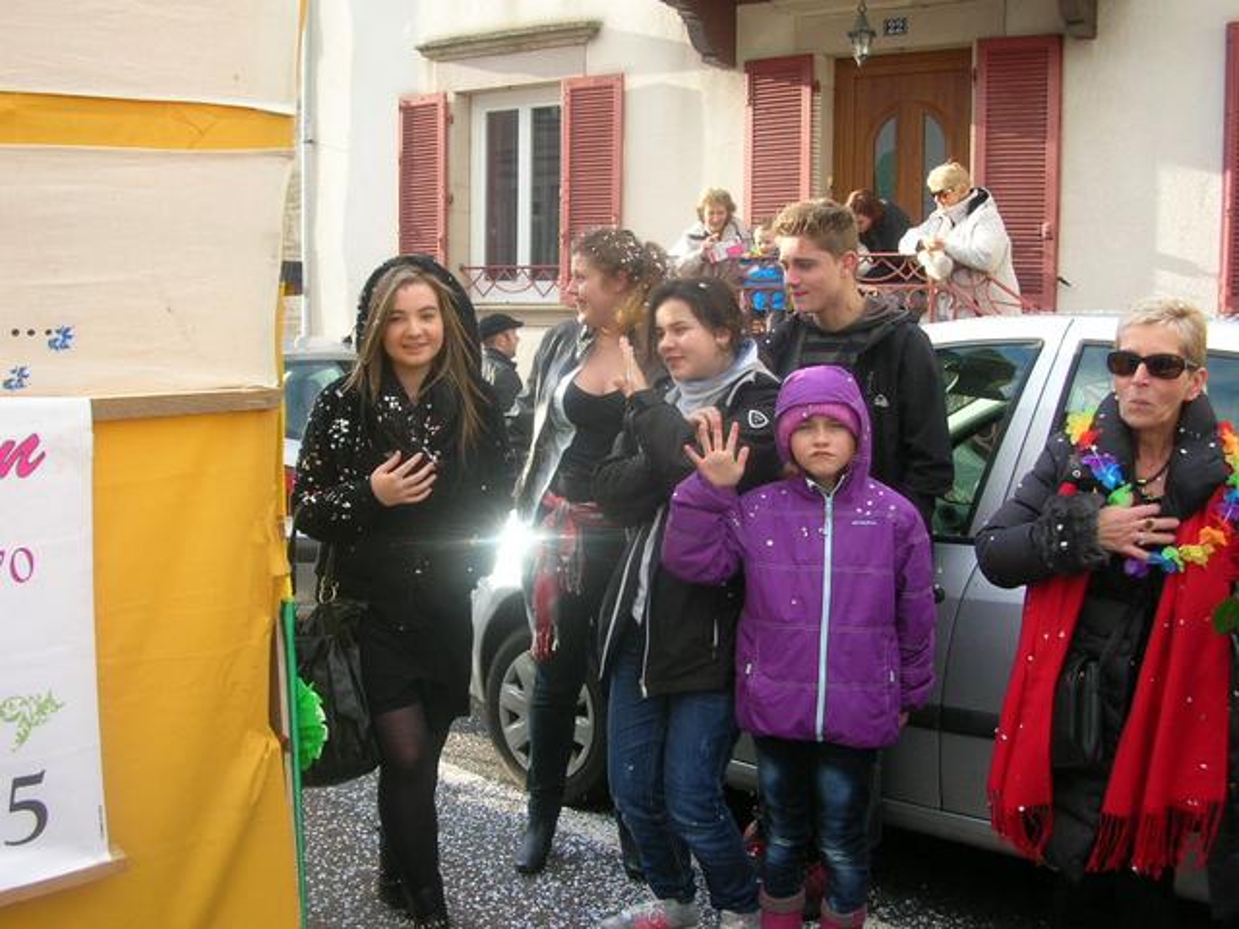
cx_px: 620
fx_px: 1324
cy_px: 464
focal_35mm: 37
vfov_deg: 38.7
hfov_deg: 50.1
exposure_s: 1/227
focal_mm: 6.2
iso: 50
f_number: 2.9
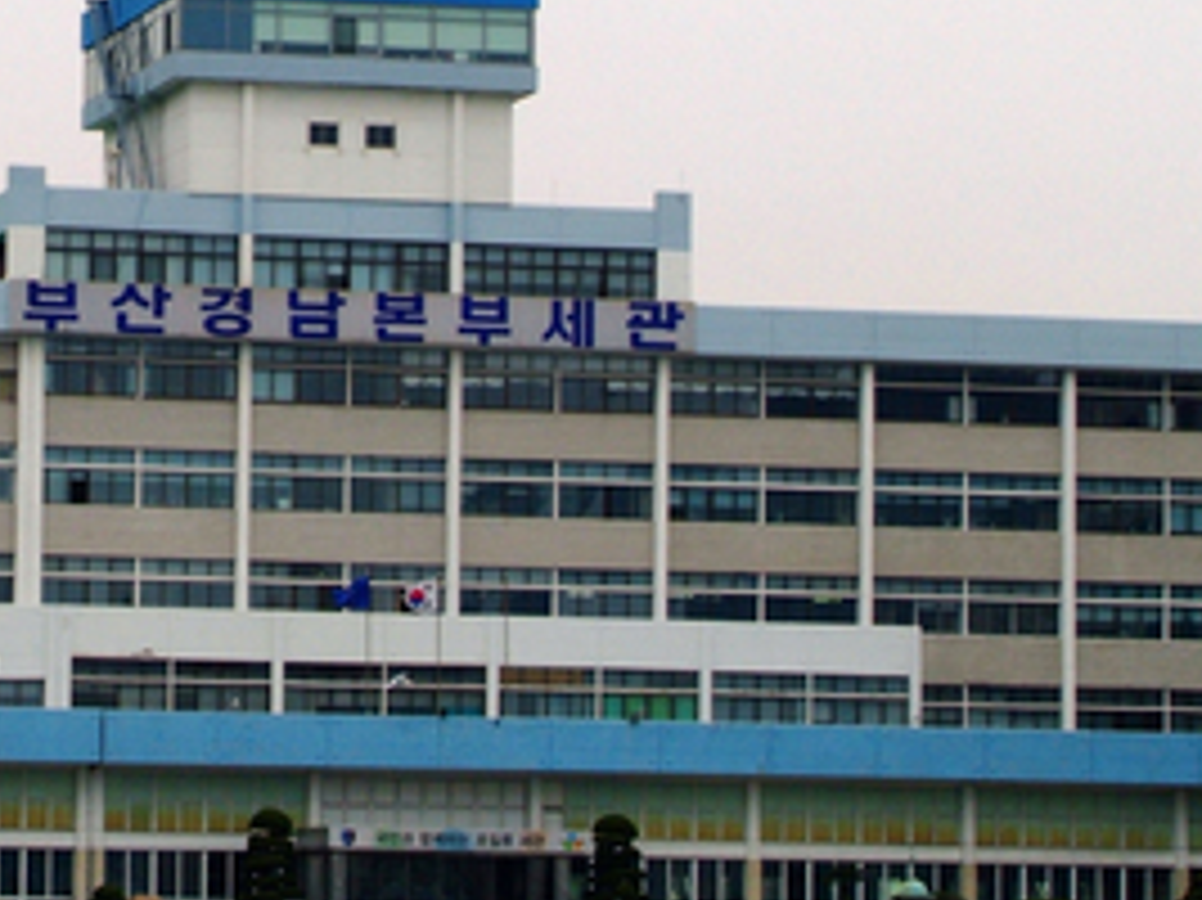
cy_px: 256
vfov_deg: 7.8
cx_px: 218
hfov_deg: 10.4
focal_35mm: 189
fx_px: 6560
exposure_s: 1/350
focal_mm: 50
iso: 400
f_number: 9.5
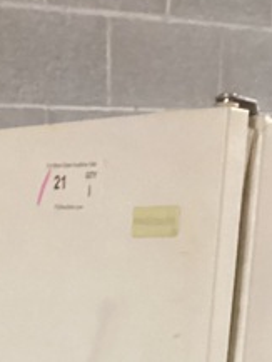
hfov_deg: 12.7
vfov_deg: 14.8
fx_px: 1214
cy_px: 653
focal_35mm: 116
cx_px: 17
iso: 400
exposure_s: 1/30
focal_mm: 3.3
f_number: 2.4
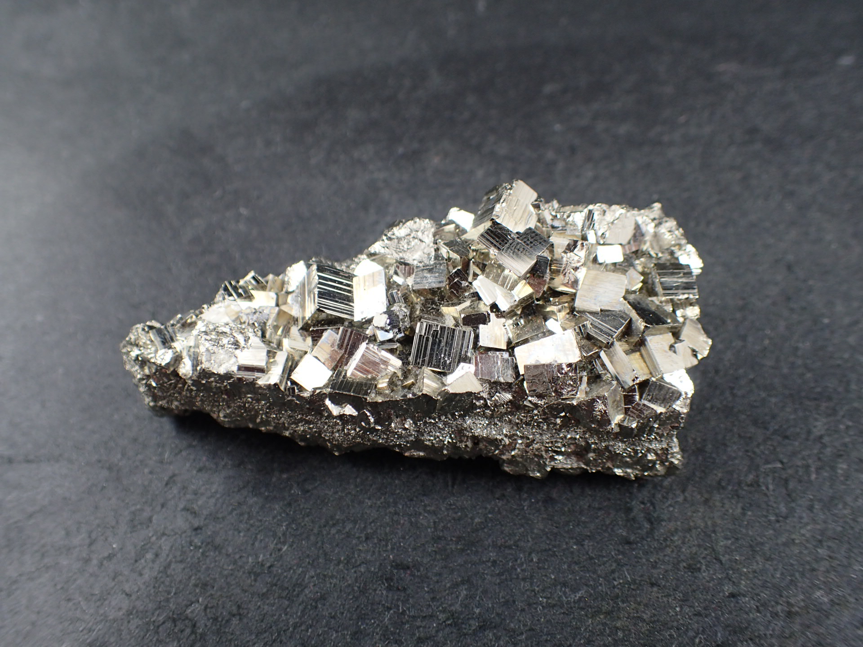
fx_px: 748
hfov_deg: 60.0
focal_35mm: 30
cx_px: 432
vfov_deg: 46.8
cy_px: 324
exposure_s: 1/125
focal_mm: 5.5
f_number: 2.3
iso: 125
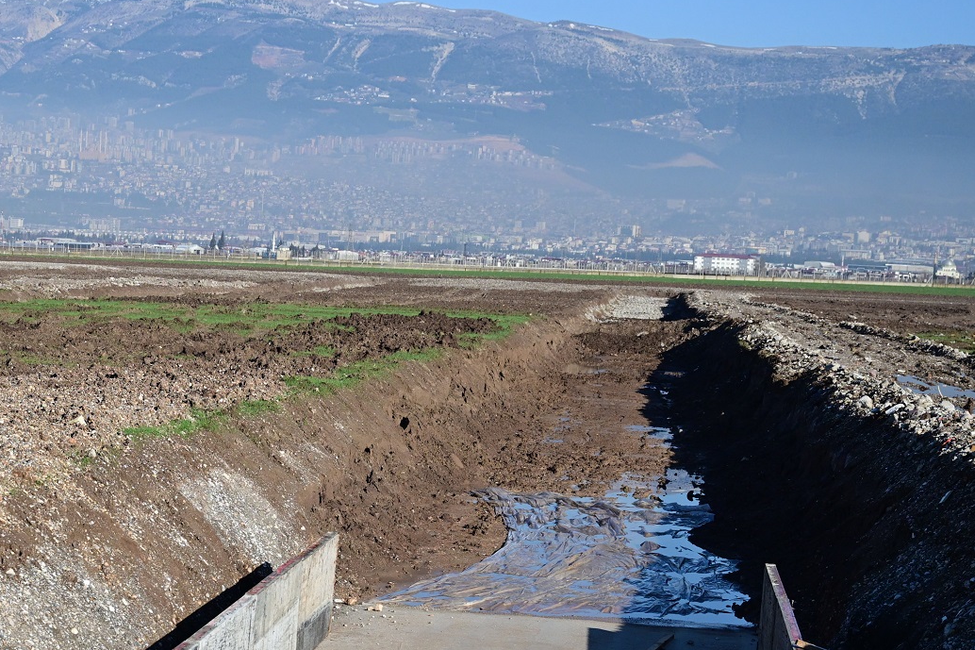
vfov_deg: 15.3
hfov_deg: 22.7
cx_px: 260
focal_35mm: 89
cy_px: 466
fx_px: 2410
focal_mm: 46
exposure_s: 1/10000
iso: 800
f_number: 4
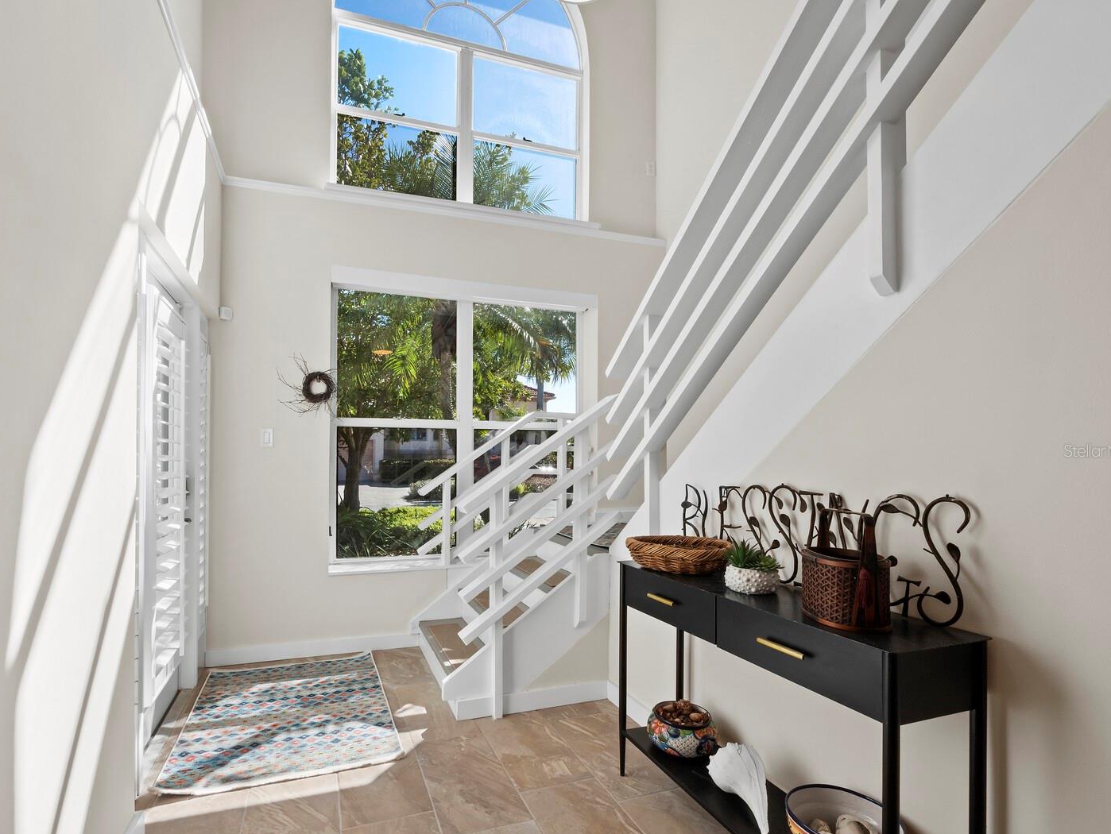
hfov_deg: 94.2
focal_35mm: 16
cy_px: 450
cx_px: 504
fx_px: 514
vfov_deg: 78.0
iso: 320
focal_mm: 7
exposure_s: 1/10
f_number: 13
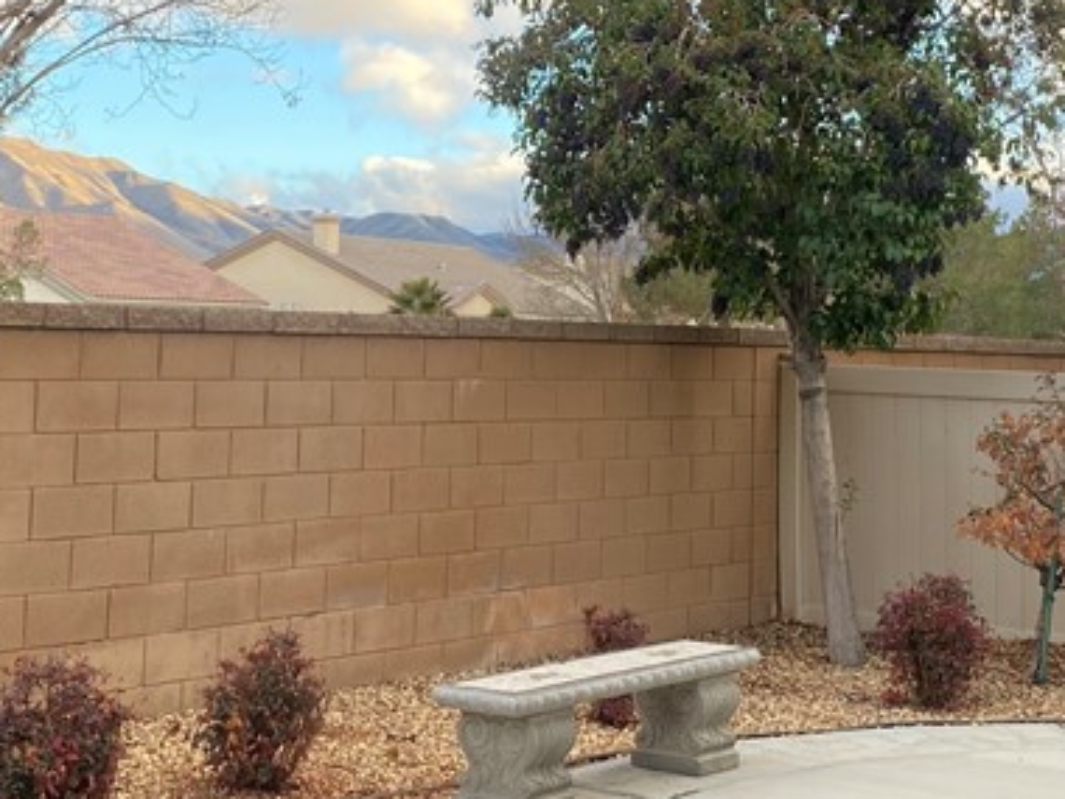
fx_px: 2154
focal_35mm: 70
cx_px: 563
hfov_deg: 27.8
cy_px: 146
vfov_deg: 20.7
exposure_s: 1/267
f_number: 1.8
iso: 32
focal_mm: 4.25
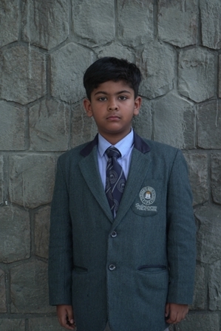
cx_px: 110
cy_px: 166
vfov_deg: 28.8
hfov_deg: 19.5
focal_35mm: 70
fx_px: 644
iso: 160
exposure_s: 1/125
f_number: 5.6
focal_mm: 70
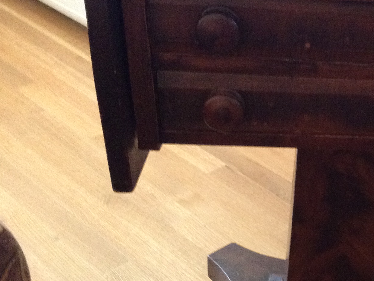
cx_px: 374
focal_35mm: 69
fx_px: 745
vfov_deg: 21.3
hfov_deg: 26.6
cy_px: 175
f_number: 2.4
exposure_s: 1/24
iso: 250
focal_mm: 3.3
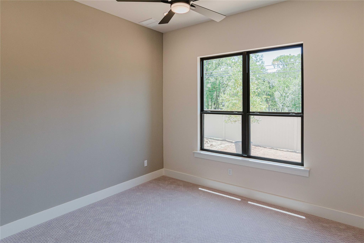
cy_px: 122
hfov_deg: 85.4
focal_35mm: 20
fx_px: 197
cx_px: 182
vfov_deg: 63.2
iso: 400
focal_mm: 13
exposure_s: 1/250
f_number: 5.6
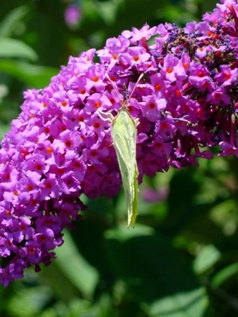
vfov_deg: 13.0
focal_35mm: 152
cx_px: 77
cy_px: 158
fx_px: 1392
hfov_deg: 9.8
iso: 64
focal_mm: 23.4
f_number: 4.9
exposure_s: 1/406
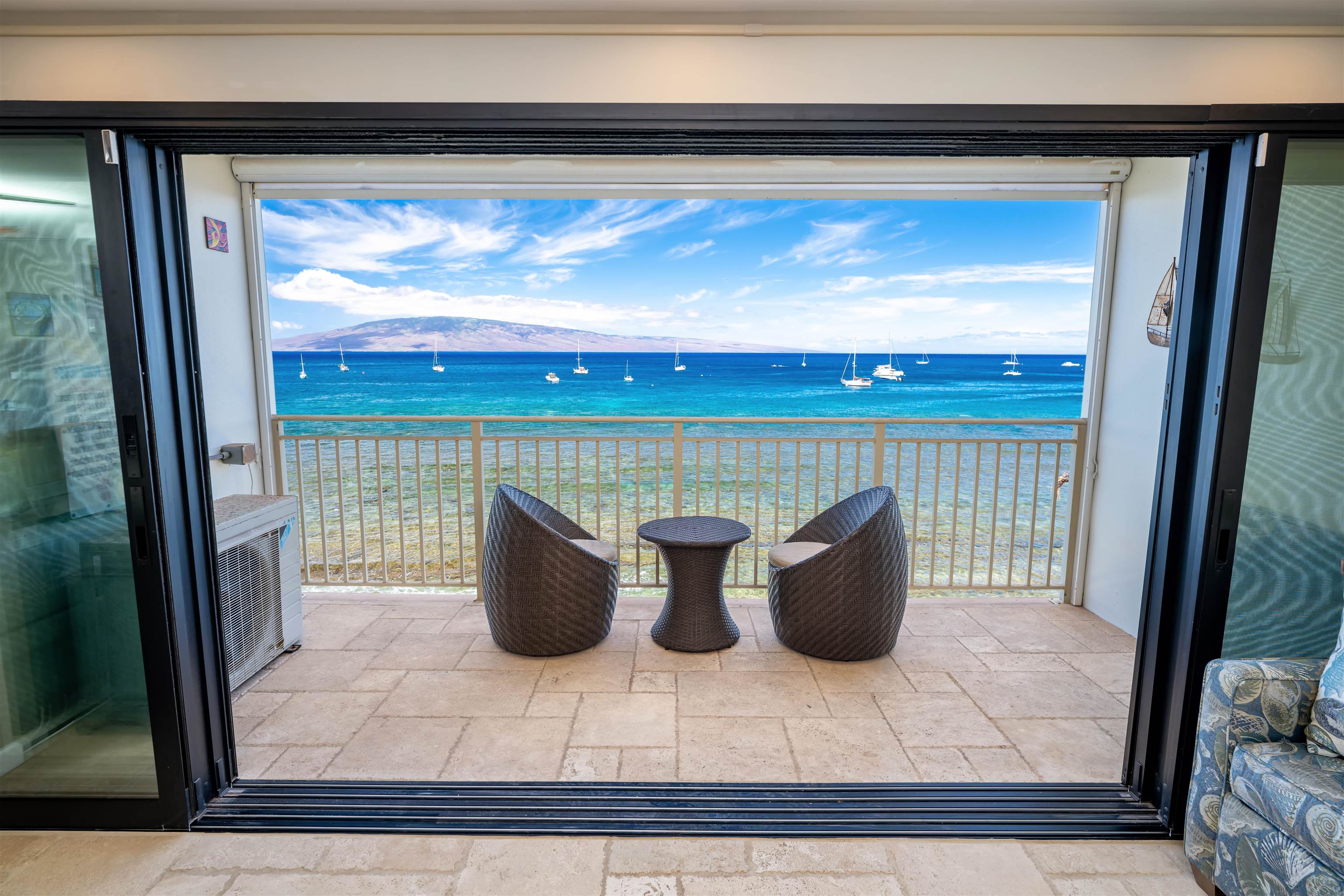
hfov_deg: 90.0
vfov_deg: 67.4
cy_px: 448
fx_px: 672
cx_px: 672
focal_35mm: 18
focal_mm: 18
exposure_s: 1/320
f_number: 5.6
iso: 320
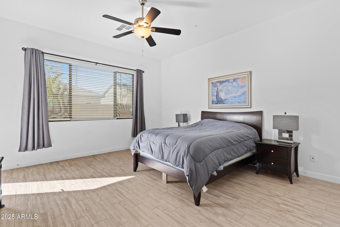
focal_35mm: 17
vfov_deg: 70.4
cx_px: 170
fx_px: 161
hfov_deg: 93.3
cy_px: 114
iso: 250
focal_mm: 17
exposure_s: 1/5
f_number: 9
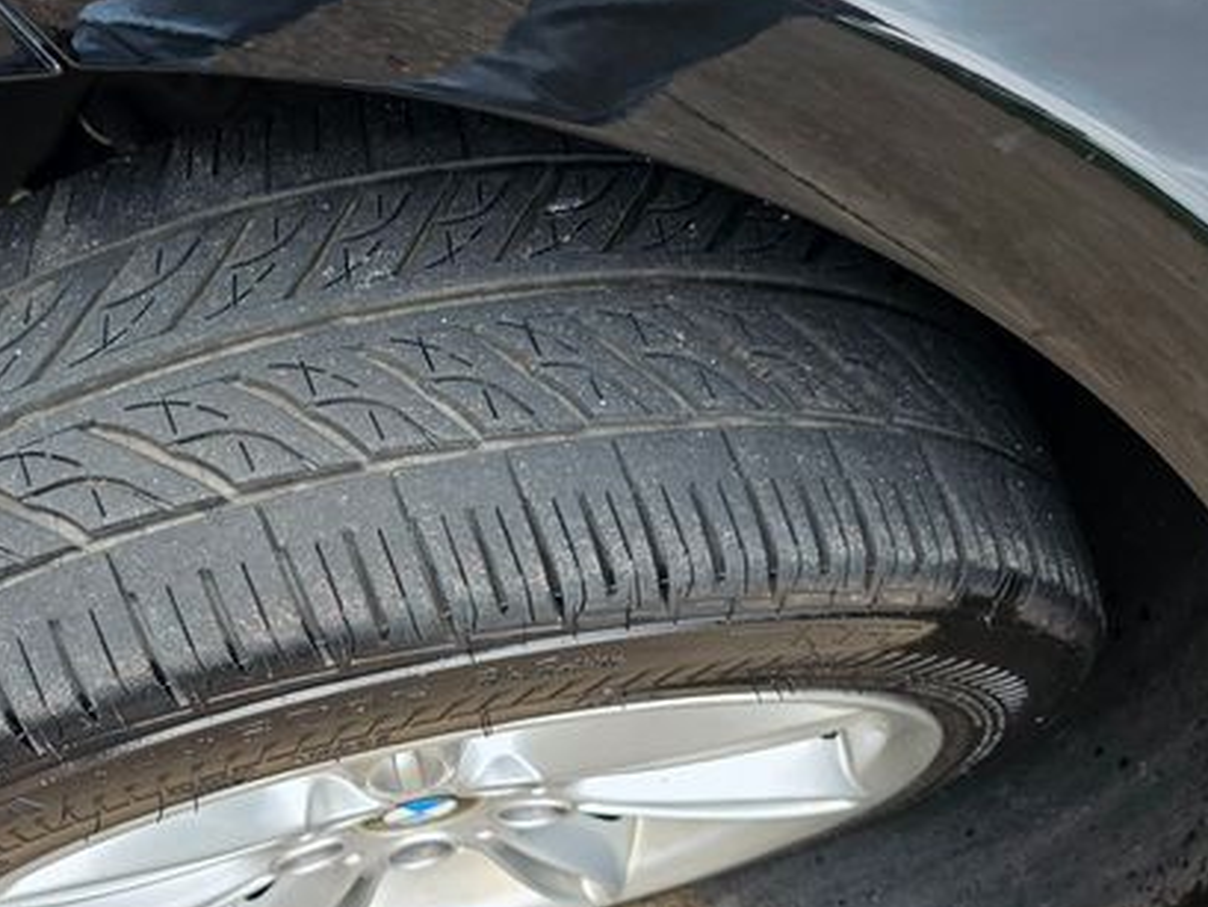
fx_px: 1257
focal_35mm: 36
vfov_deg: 39.7
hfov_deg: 49.2
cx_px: 295
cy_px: 479
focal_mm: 6.3
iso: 32
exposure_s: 1/100
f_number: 1.7
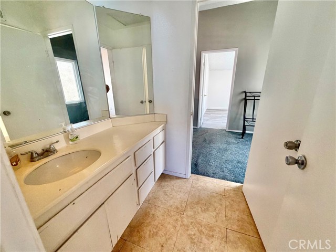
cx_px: 168
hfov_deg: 102.1
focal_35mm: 14
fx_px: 136
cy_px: 126
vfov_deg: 85.7
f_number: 2.2
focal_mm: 2.22
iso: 250
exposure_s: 1/120
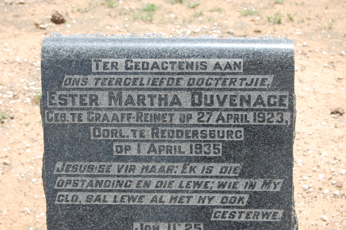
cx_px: 173
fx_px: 792
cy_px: 115
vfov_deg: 16.5
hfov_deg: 24.6
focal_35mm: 82
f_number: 8
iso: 200
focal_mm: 55
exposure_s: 1/250
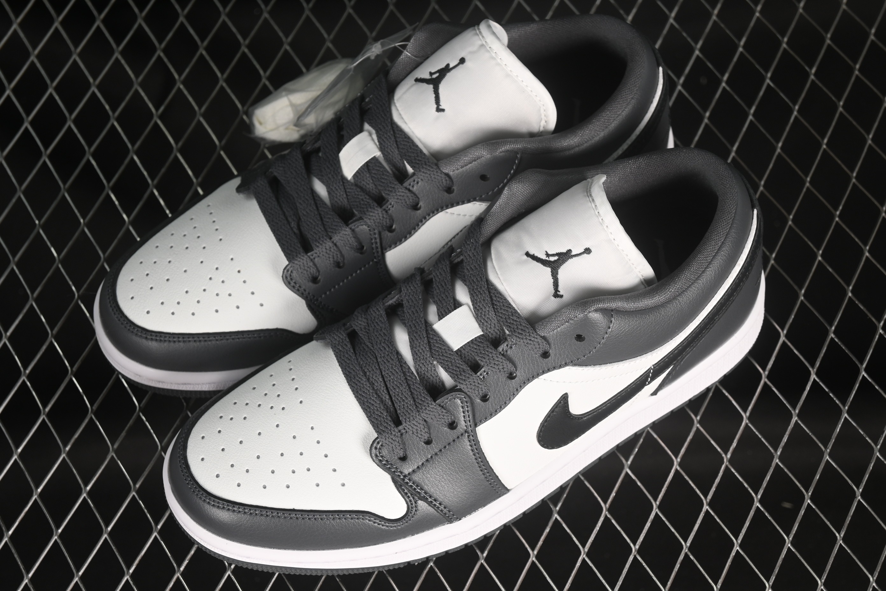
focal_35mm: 75
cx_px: 443
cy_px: 296
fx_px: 1846
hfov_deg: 27.0
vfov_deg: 18.2
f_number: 6.3
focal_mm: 50
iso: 160
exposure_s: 1/60
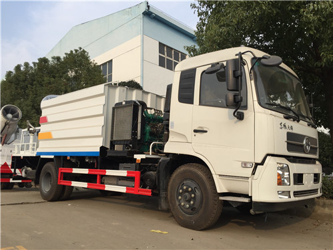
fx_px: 279
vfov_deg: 48.2
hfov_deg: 61.7
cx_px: 166
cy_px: 125
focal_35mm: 29
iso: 32
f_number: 2.2
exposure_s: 1/1099
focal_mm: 4.15
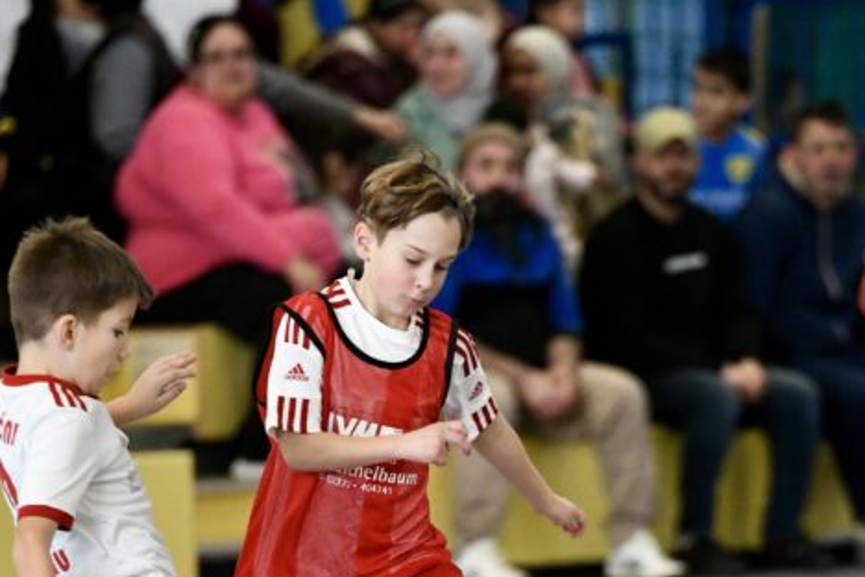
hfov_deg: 4.7
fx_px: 10523
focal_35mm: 438
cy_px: 491
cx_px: 185
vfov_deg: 3.1
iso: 5000
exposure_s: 1/1250
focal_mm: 200
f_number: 2.8
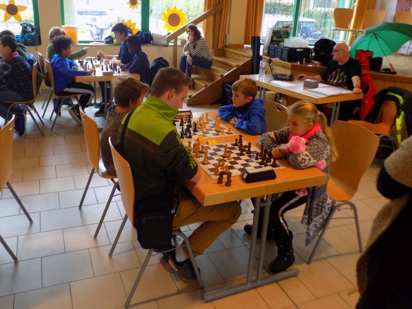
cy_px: 140
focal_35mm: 31
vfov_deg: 45.4
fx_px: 369
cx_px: 196
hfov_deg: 58.3
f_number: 3.2
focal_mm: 4.8
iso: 250
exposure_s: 1/30
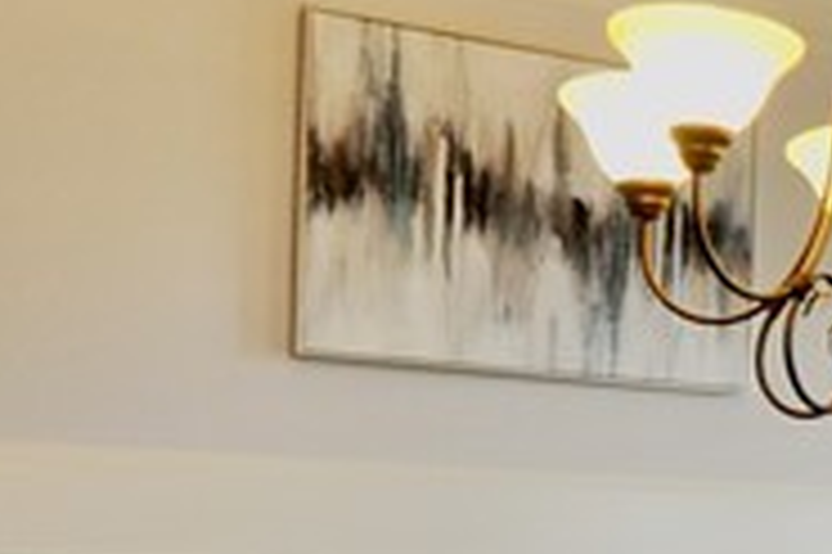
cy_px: 527
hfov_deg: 21.5
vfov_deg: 15.3
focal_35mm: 88
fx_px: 2032
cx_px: 1003
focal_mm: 10
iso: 400
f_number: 4
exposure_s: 1/60
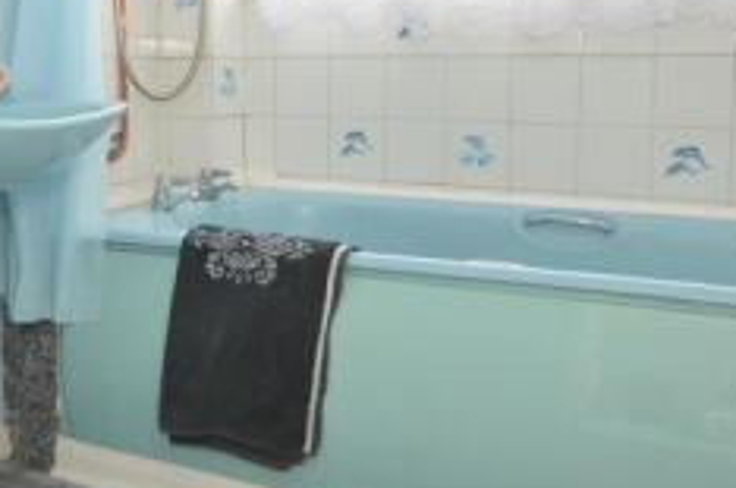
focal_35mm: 42
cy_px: 135
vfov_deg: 31.3
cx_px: 277
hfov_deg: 46.1
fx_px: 857
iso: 200
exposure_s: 1/60
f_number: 4
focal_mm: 10
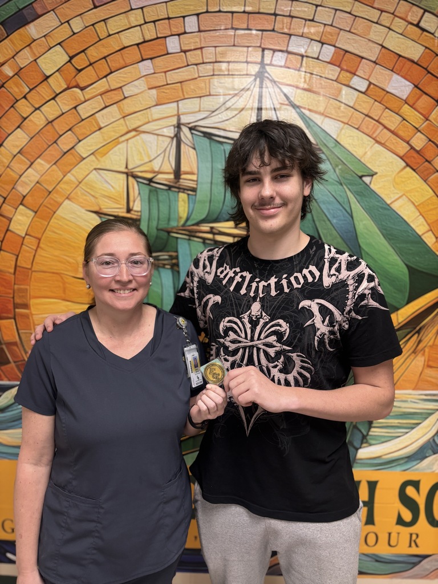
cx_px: 219
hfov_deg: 53.1
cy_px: 292
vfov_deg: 67.3
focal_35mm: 26
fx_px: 439
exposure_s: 1/60
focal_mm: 5.96
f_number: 1.6
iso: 125
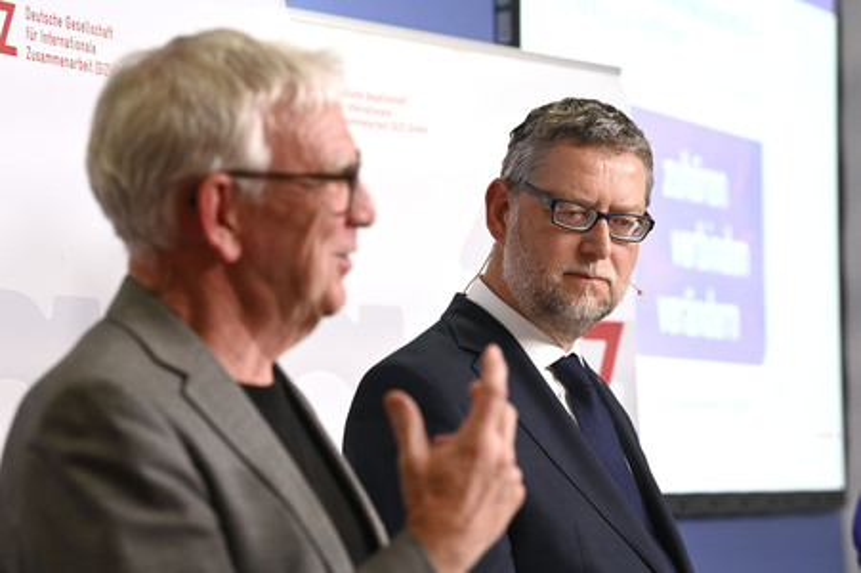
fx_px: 3226
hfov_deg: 15.2
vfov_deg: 10.1
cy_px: 286
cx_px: 430
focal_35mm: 135
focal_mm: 135
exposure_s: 1/800
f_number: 5.6
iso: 4000
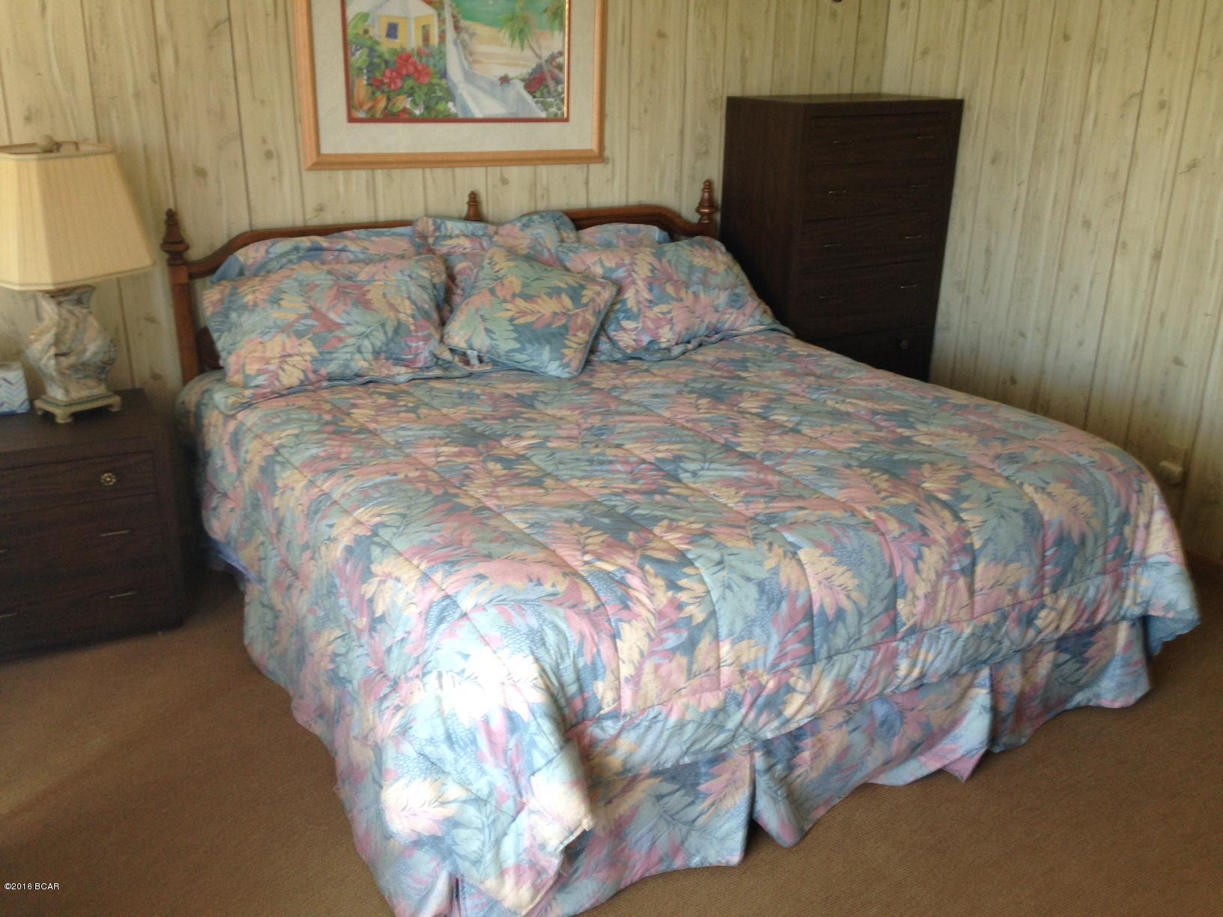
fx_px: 1166
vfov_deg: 42.9
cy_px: 458
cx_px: 612
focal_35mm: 33
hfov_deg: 55.4
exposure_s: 1/20
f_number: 2.4
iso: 64
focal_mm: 4.12
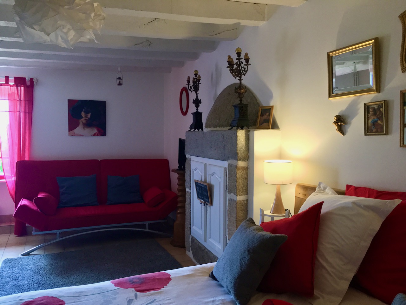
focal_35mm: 29
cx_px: 203
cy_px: 152
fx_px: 340
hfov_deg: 61.7
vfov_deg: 48.2
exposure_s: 1/33
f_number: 2.2
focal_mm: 4.15
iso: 200
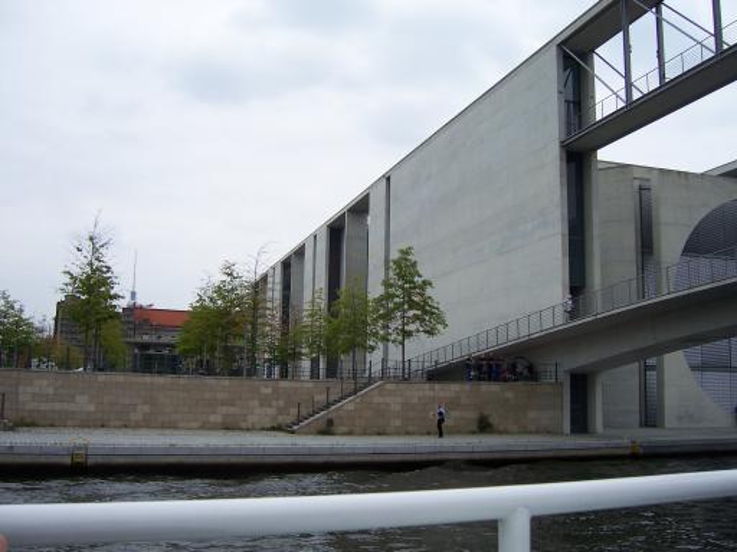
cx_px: 368
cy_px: 276
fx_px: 766
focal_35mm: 36
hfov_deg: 51.4
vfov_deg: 39.7
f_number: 3
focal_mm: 6
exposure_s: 1/500
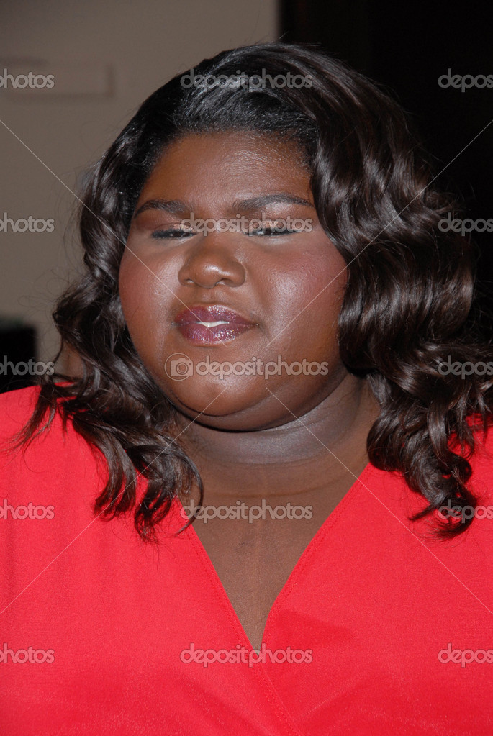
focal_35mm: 142
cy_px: 368
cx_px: 246
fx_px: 2918
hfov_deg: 9.7
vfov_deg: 14.4
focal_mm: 95
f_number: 8
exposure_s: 1/200
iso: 400
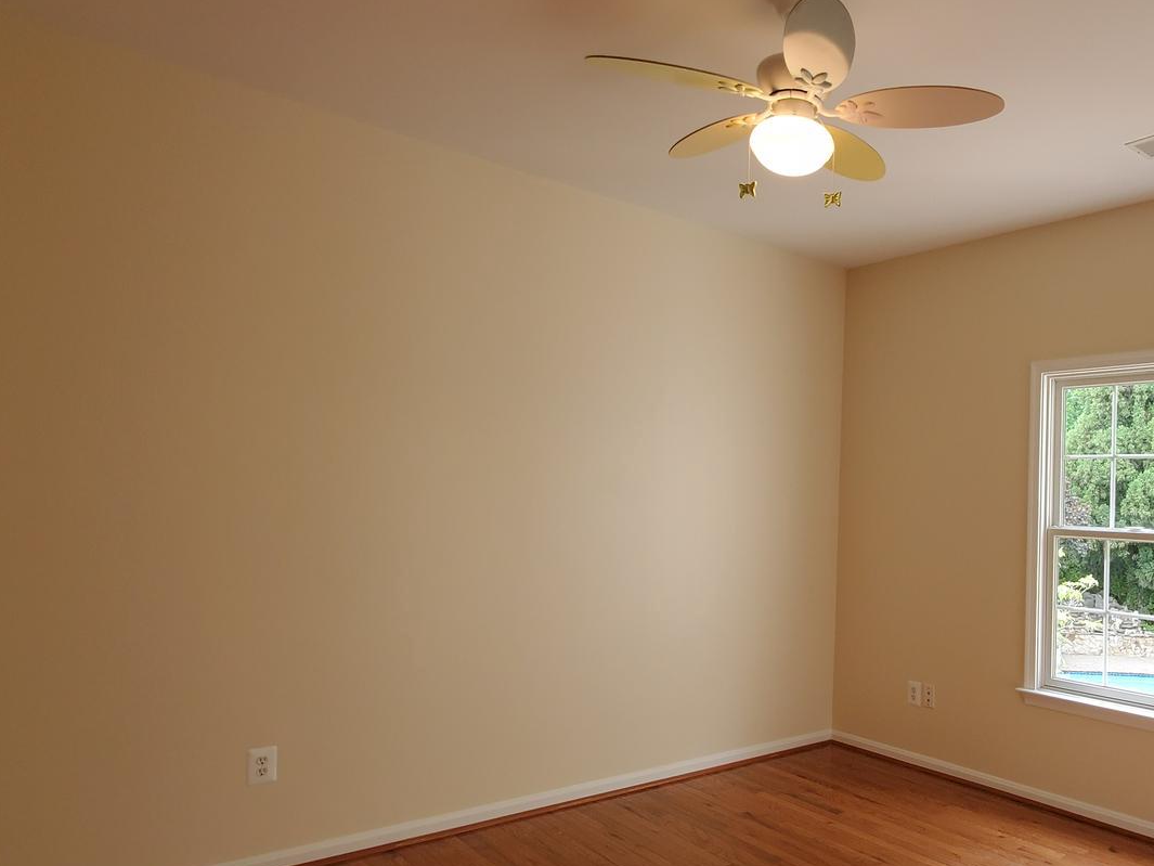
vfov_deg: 54.8
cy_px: 464
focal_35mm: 25
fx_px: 834
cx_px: 825
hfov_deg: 66.3
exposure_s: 1/60
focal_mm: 1.8
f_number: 2.2
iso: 80
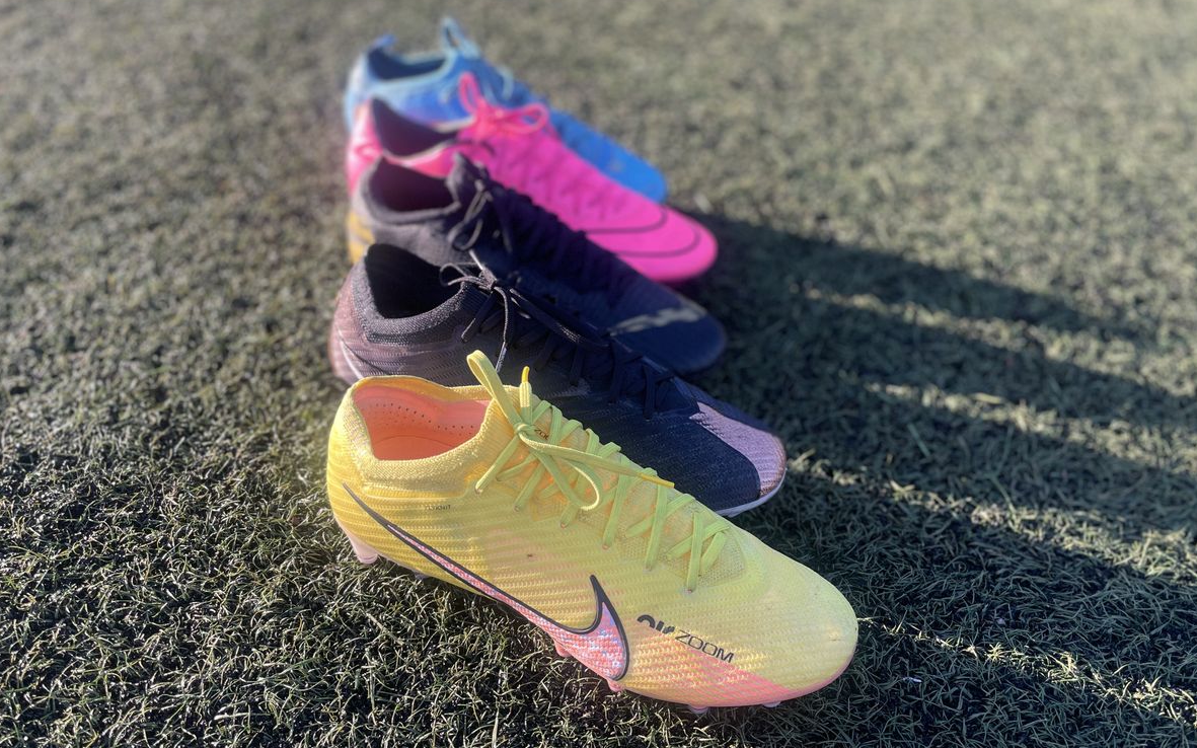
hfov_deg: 66.5
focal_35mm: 28
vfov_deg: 44.4
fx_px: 913
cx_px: 602
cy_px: 426
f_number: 1.6
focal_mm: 4.2
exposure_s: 1/406
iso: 50
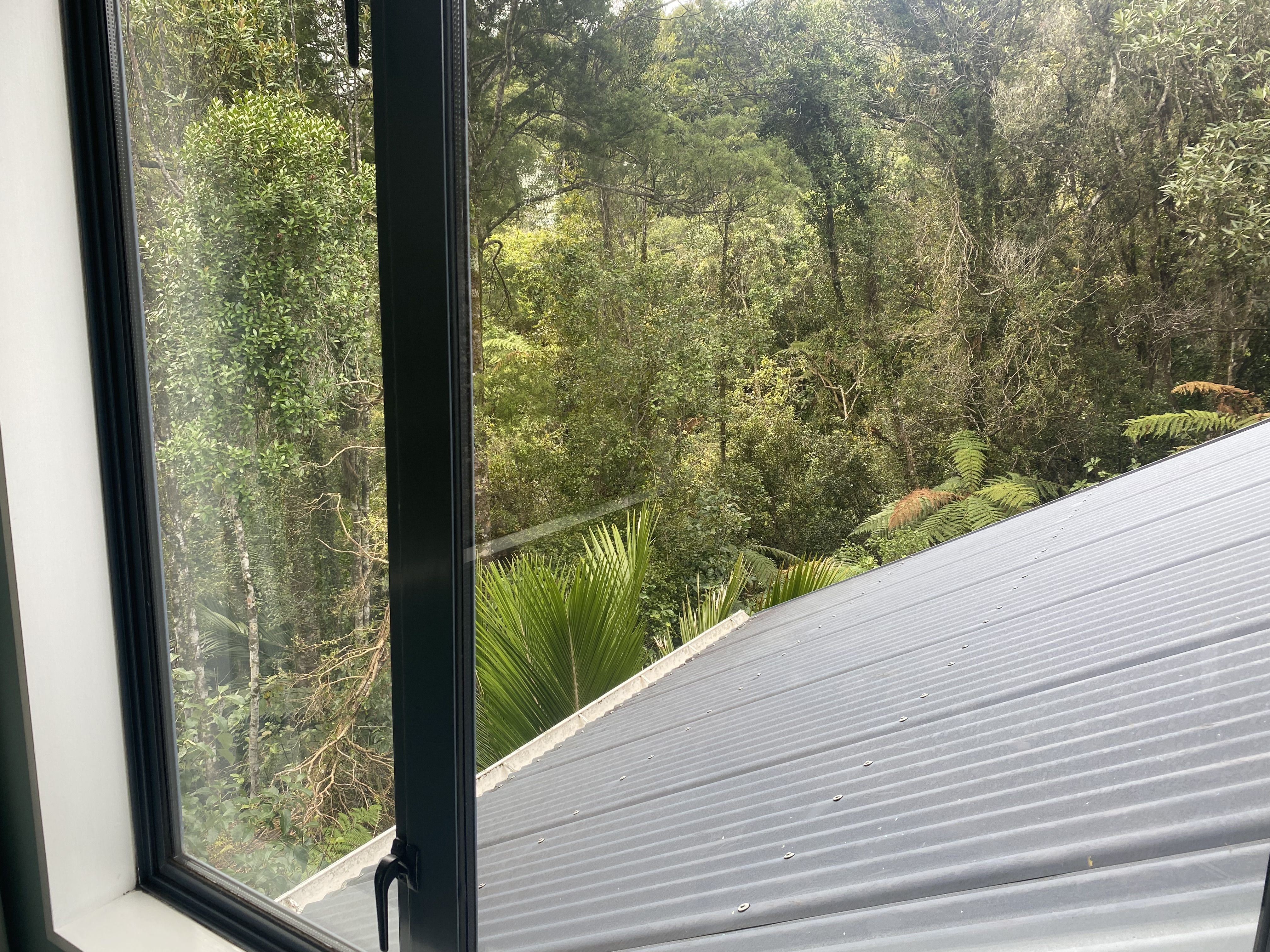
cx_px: 635
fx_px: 954
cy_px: 476
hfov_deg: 67.3
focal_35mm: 26
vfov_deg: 53.1
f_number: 1.8
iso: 40
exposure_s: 1/122
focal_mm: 4.25
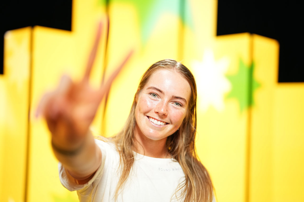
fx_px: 422
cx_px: 152
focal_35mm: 50
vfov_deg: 27.0
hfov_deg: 39.6
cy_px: 101
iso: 1000
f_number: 1.2
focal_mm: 50
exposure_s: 1/1000
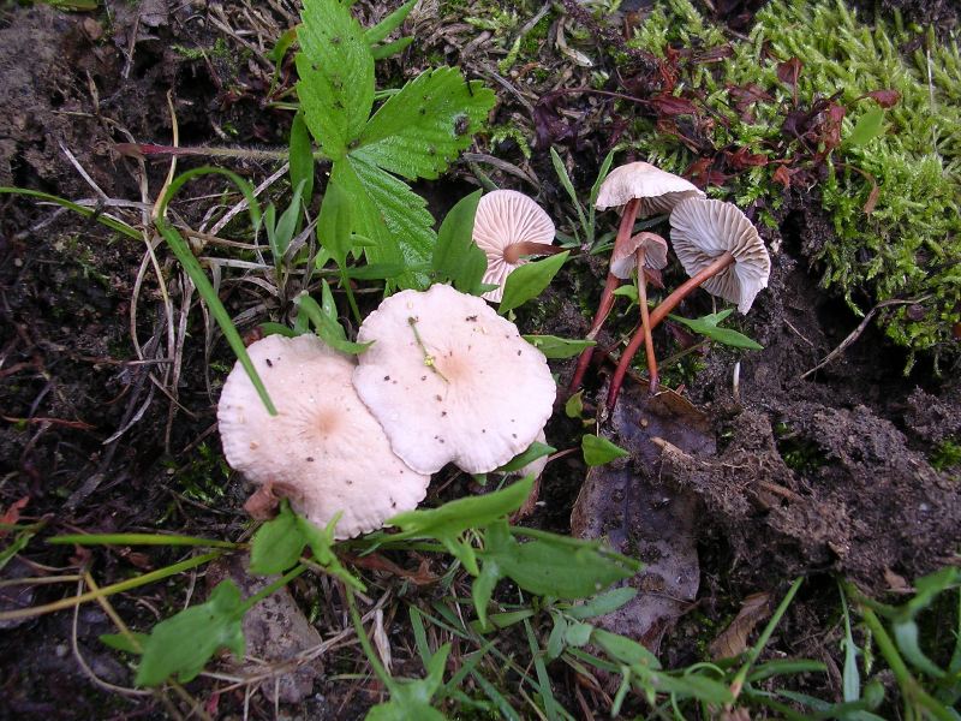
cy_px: 360
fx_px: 1055
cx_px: 480
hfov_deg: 49.0
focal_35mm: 38
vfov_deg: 37.7
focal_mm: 5.8
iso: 100
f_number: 2.8
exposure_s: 1/72.8
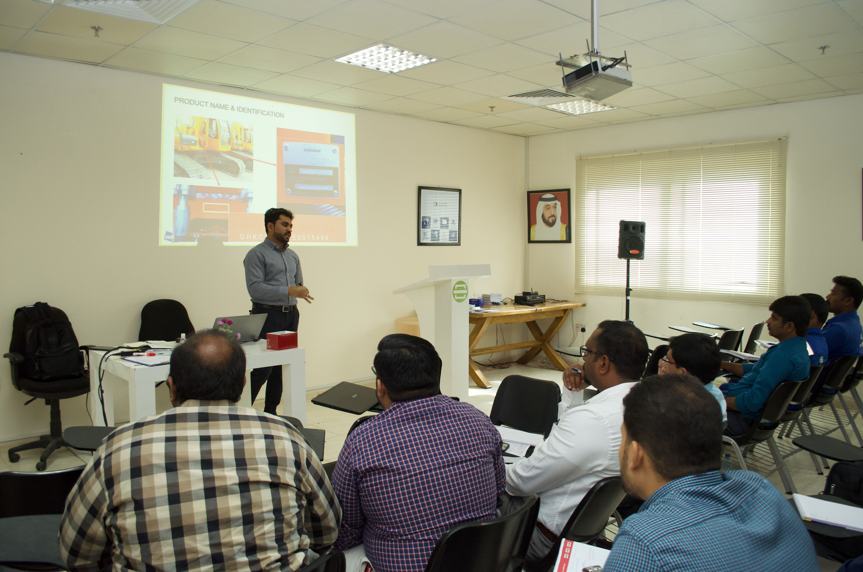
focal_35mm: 27
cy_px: 286
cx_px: 432
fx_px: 646
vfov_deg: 47.7
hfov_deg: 67.5
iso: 1600
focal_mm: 18
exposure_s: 1/160
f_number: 4.5
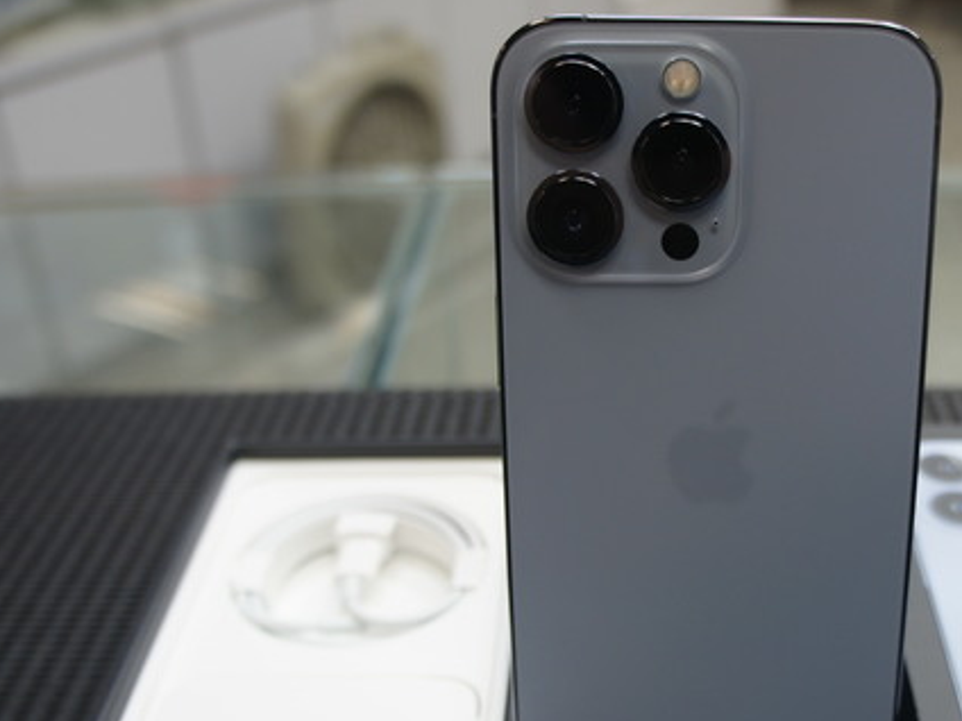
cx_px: 708
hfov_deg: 41.8
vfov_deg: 32.5
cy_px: 494
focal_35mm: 44
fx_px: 1223
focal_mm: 18
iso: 200
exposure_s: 1/30
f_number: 4
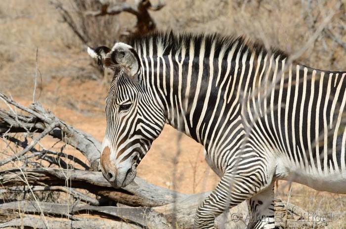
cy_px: 114
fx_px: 4458
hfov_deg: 4.4
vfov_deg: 2.9
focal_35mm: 465
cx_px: 173
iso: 200
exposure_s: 1/400
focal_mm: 310
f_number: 10
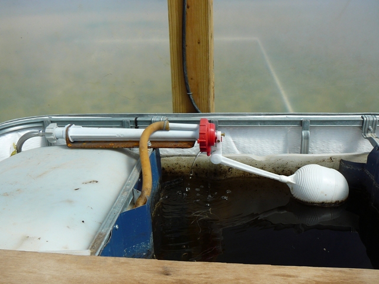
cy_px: 142
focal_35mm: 35
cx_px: 190
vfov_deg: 40.7
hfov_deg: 52.6
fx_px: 383
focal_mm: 5.2
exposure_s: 1/500
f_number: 5
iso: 80
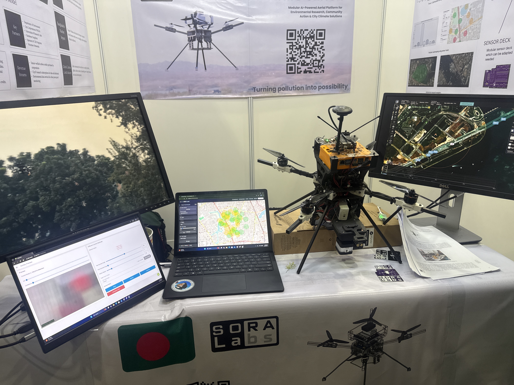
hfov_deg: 71.6
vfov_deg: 56.8
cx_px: 257
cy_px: 192
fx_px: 356
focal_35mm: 24
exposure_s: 1/100
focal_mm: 6.76
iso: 125
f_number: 1.78
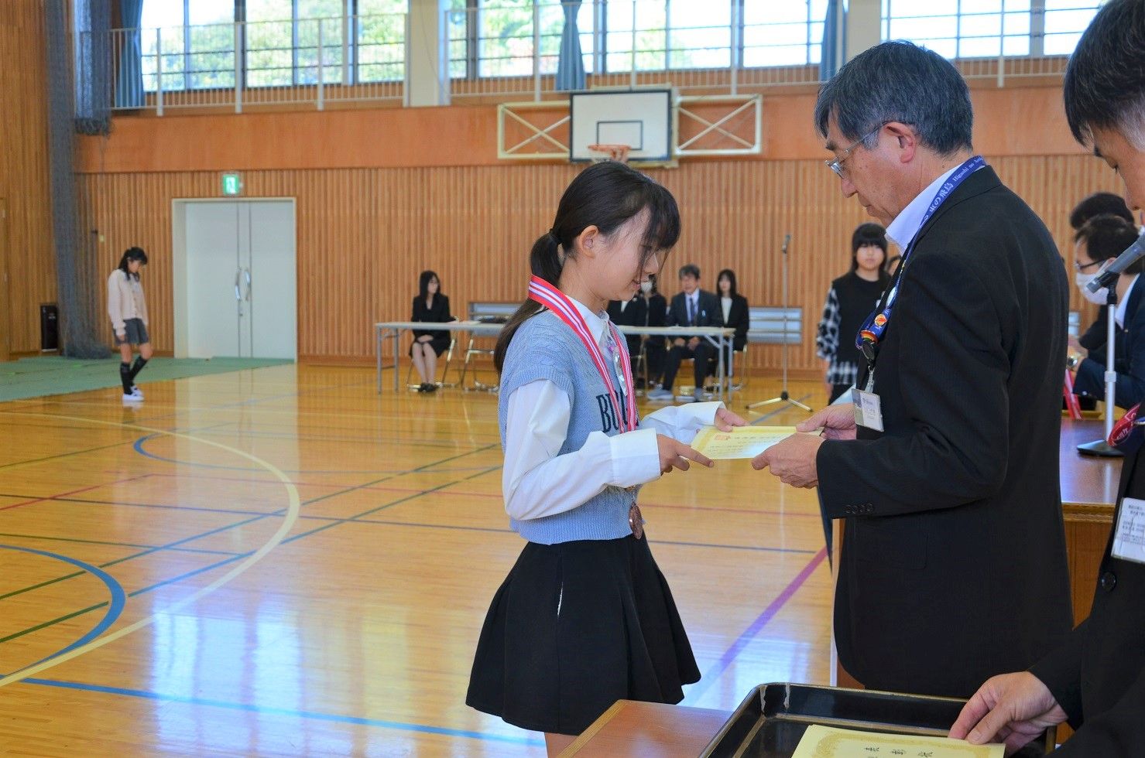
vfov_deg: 29.7
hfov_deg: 43.7
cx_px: 572
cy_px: 379
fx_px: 1428
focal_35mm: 45
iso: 400
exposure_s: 1/125
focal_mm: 30
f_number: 5.6
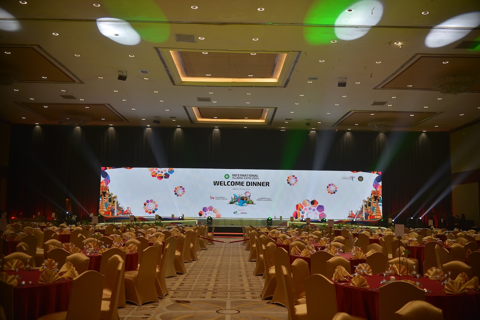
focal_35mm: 35
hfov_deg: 54.4
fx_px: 467
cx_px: 240
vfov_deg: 37.9
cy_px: 160
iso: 160
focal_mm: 35
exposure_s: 1/125
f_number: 3.5
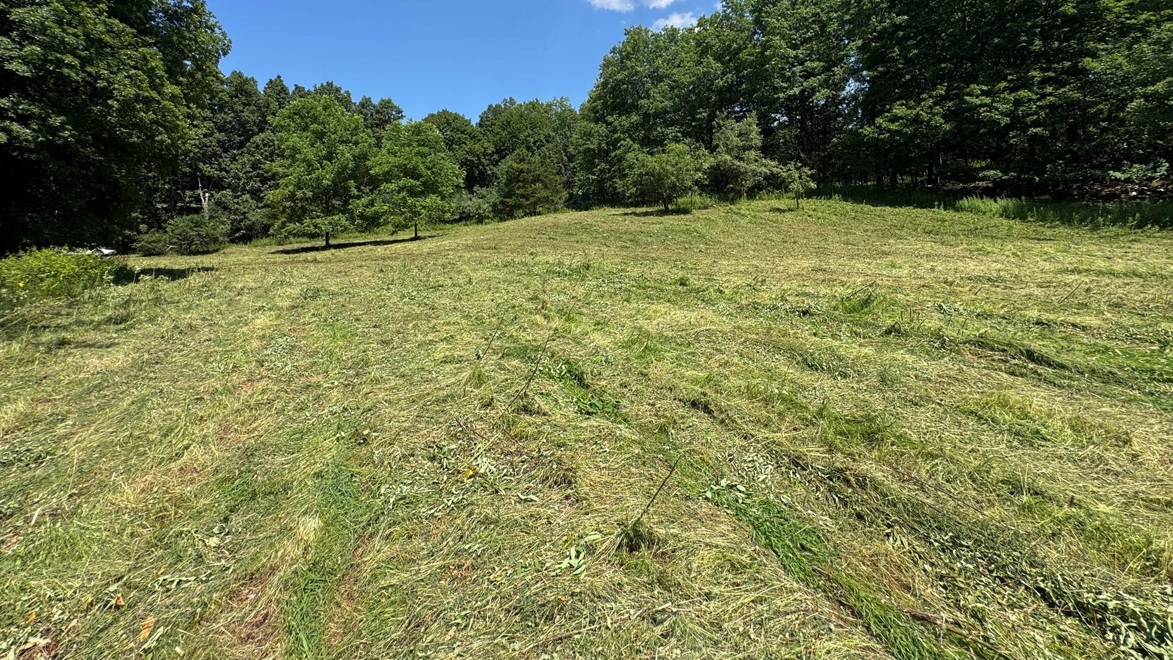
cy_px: 231
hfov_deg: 99.4
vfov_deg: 65.6
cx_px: 601
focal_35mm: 16
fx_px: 498
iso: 50
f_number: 2.2
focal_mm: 2.22
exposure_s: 1/1236
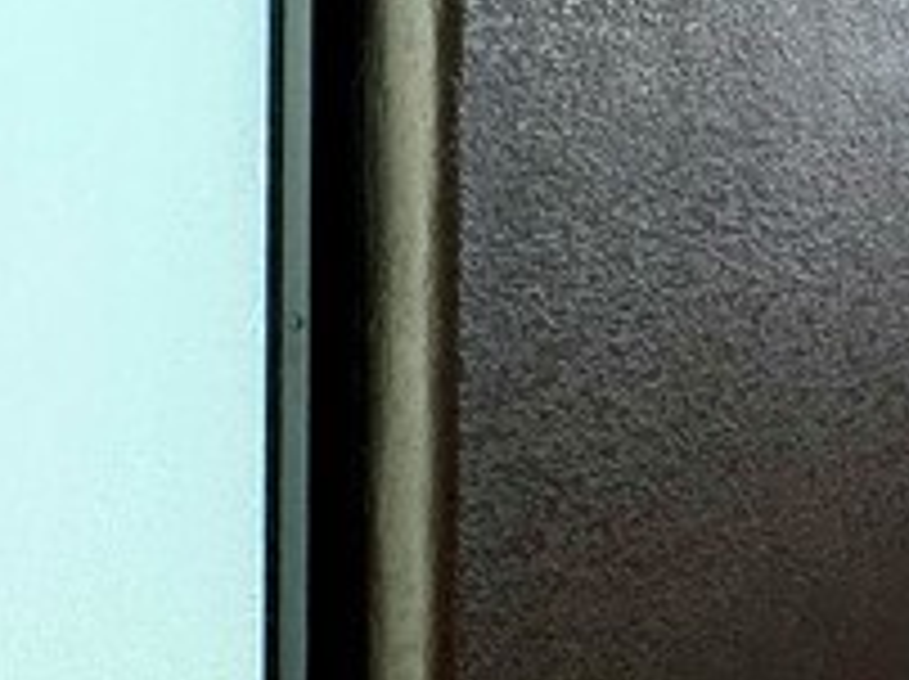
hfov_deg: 15.5
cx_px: 2146
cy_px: -27
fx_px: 1862
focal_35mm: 71
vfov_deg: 19.9
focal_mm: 2.22
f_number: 2.2
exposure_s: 1/120
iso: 100
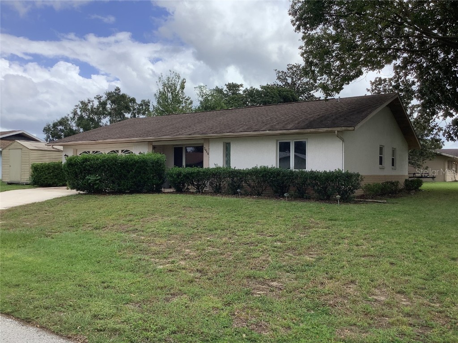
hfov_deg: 58.4
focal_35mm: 31
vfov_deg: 45.4
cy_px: 172
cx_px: 229
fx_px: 410
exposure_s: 1/1131
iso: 25
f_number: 2.4
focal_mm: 3.3
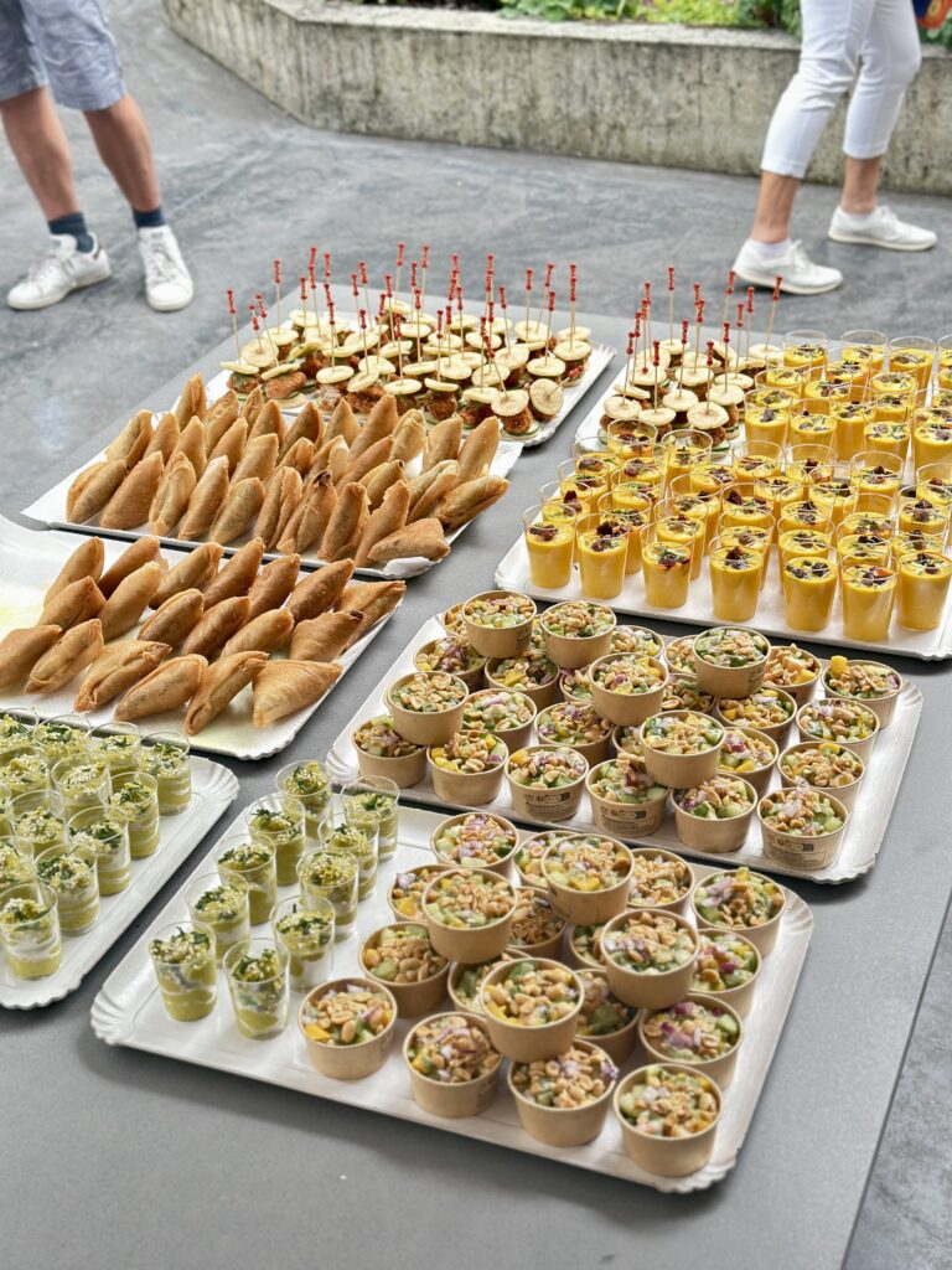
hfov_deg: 30.3
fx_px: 1760
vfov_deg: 39.7
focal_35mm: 48
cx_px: 476
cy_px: 635
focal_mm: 6.86
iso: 80
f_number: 1.78
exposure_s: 1/230
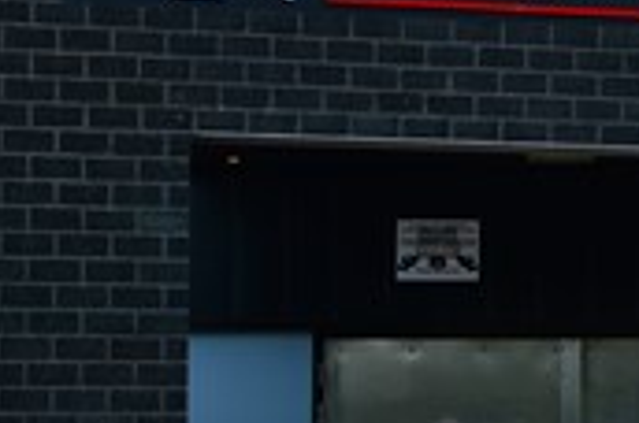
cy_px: 282
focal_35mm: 174
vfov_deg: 7.8
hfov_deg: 11.0
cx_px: 1170
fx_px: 3088
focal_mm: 25
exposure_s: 1/250
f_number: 5.6
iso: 100
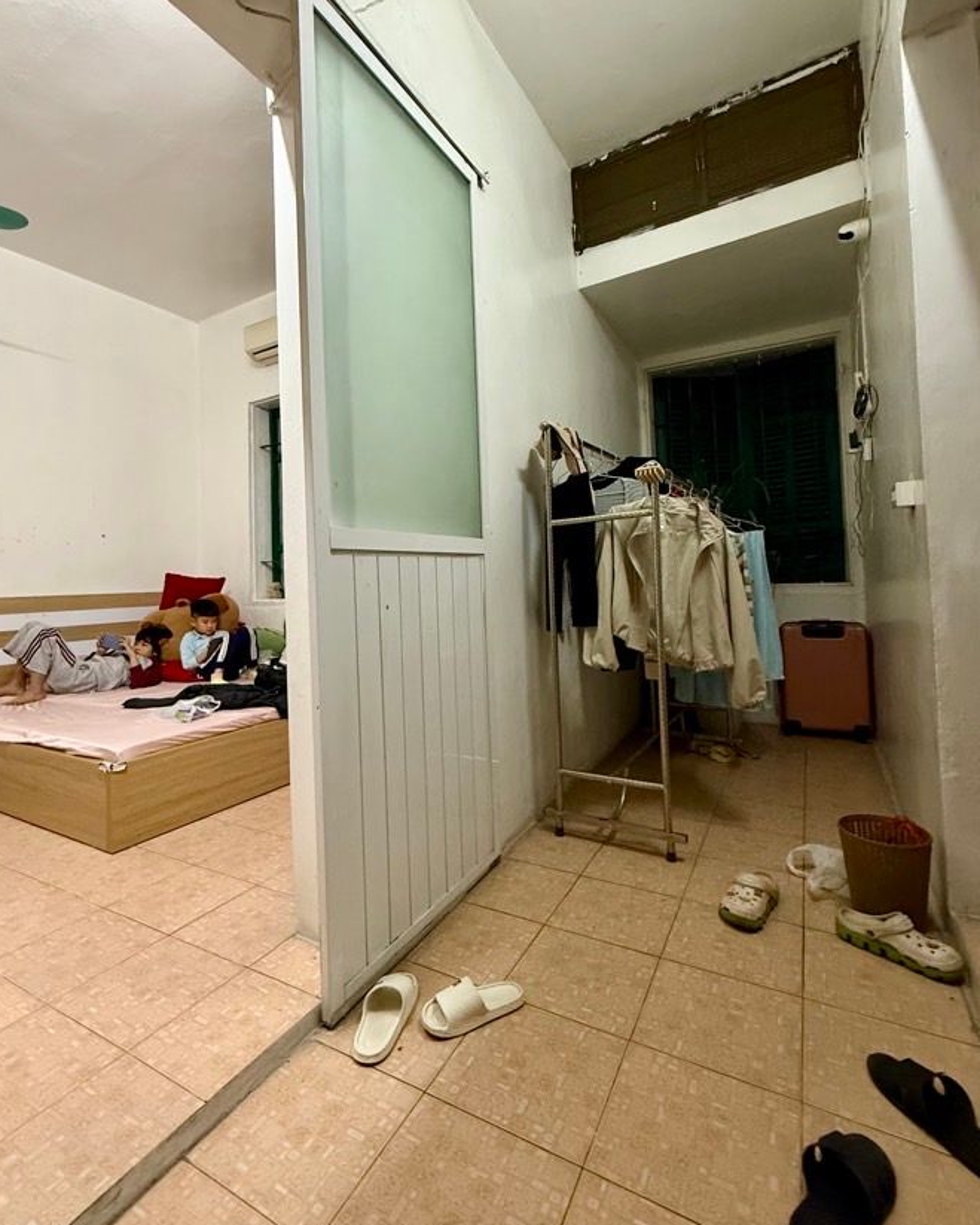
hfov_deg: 76.8
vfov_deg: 89.5
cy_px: 569
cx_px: 445
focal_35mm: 17
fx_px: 616
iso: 500
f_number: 2.2
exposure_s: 1/50
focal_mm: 2.22
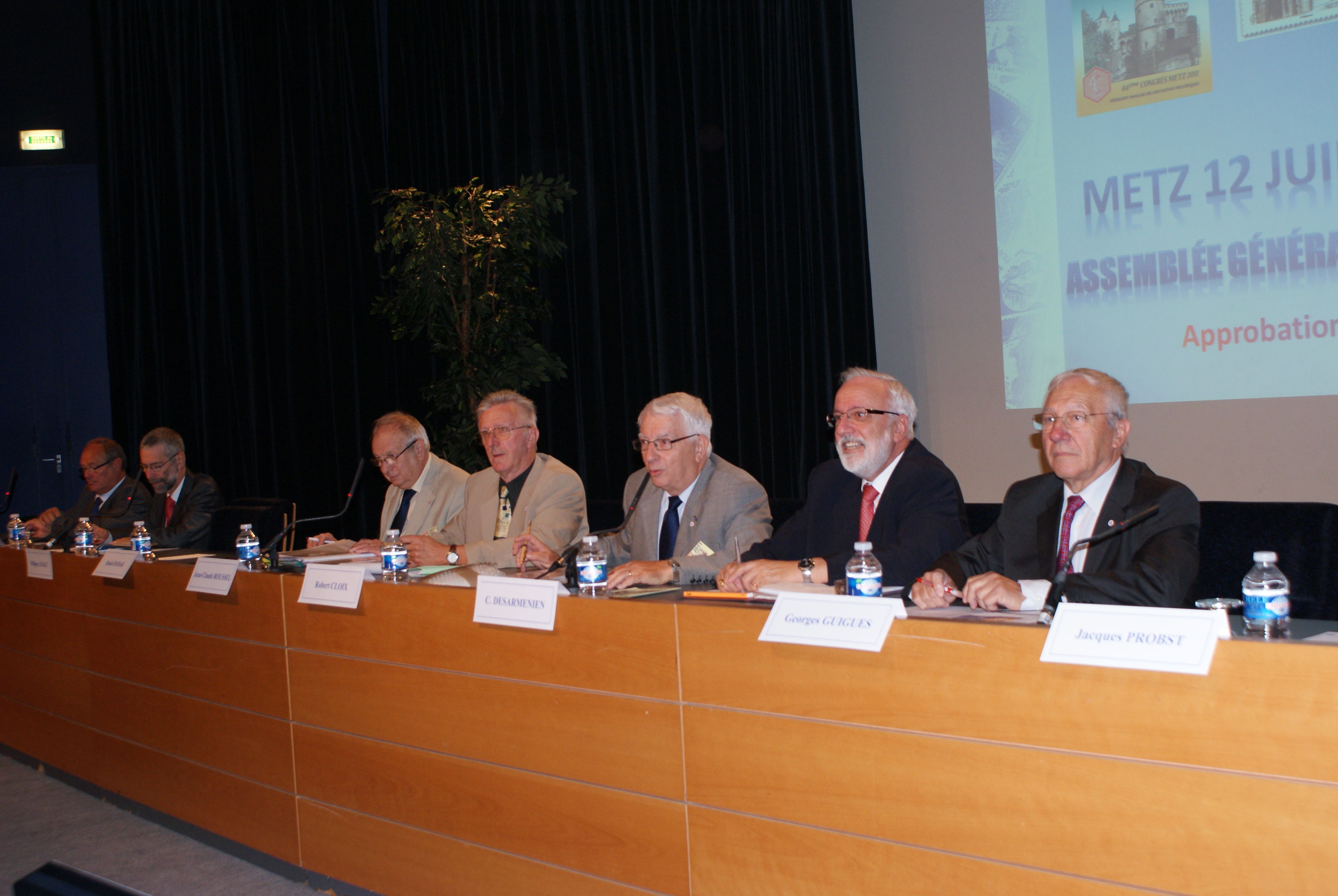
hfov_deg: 46.3
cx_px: 669
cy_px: 448
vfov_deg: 32.0
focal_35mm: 42
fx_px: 1563
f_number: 5
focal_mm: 28
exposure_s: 1/60
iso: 400
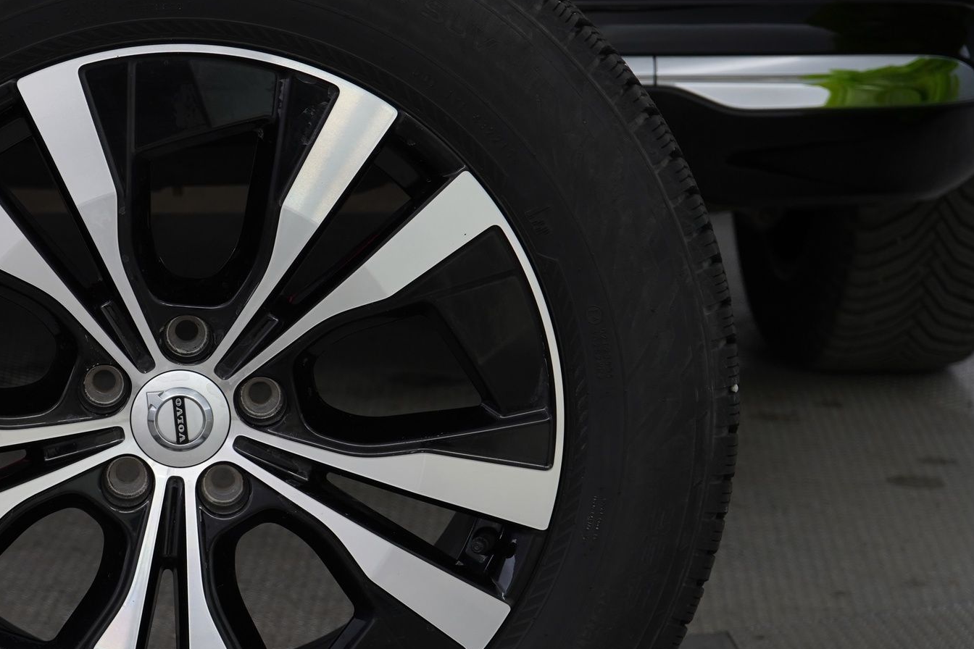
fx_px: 2868
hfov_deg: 19.1
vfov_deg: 12.9
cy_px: 375
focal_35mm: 106
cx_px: 196
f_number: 6.3
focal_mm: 57
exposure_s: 1/25
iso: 800
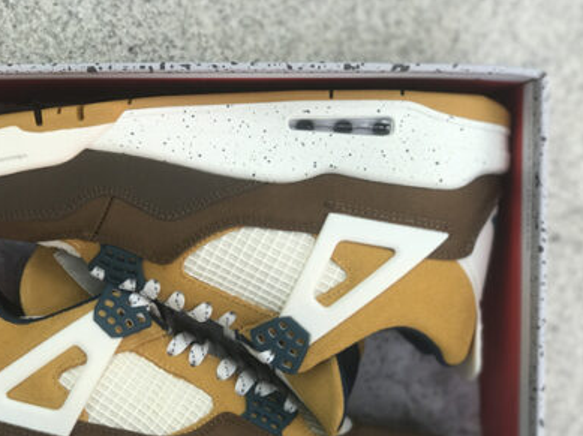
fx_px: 1481
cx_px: 190
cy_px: 331
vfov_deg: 16.7
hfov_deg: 22.2
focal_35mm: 88
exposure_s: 1/100
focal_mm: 6.6
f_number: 2.8
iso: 32
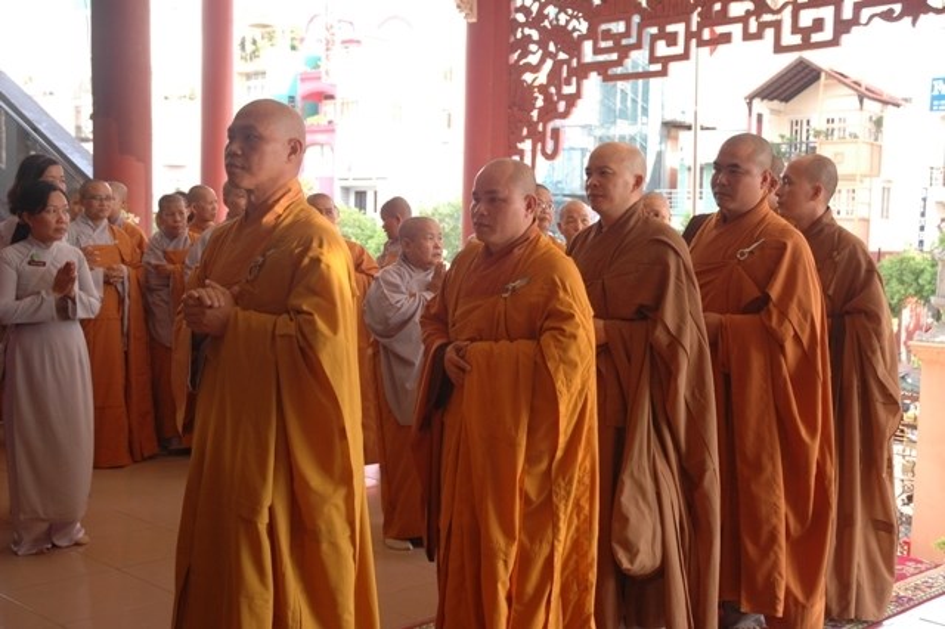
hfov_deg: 42.3
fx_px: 1220
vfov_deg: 28.9
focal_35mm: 46
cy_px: 314
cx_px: 472
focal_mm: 31
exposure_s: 1/125
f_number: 4
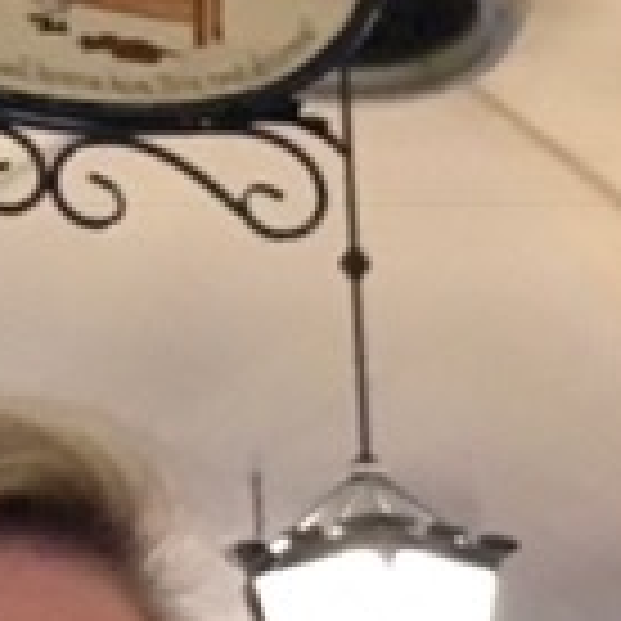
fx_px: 2659
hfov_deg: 12.4
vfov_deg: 12.9
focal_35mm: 131
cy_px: 788
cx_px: 1048
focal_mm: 2.87
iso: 640
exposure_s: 1/17
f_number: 2.2
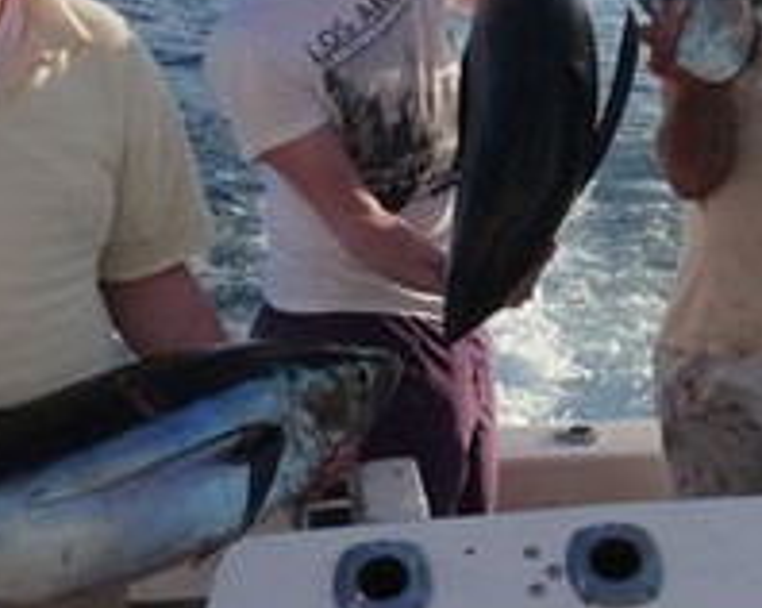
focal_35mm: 87
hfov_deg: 21.0
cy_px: 139
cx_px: 812
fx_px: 1960
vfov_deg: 17.5
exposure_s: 1/800
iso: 160
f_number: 3.3
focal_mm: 4.9
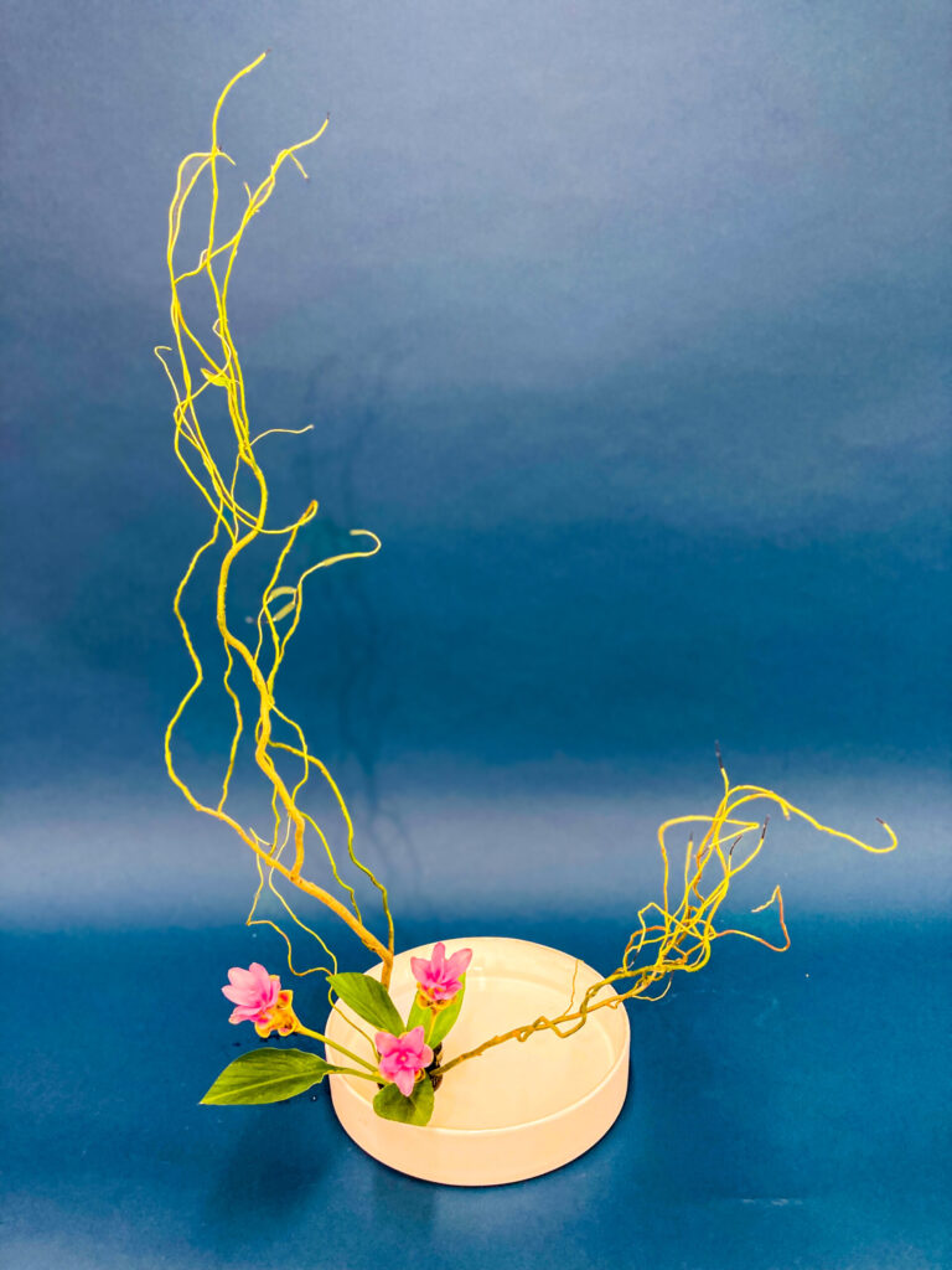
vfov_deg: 63.4
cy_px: 635
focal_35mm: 28
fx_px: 1027
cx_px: 476
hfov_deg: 49.7
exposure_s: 1/50
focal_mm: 3.99
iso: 100
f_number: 1.8
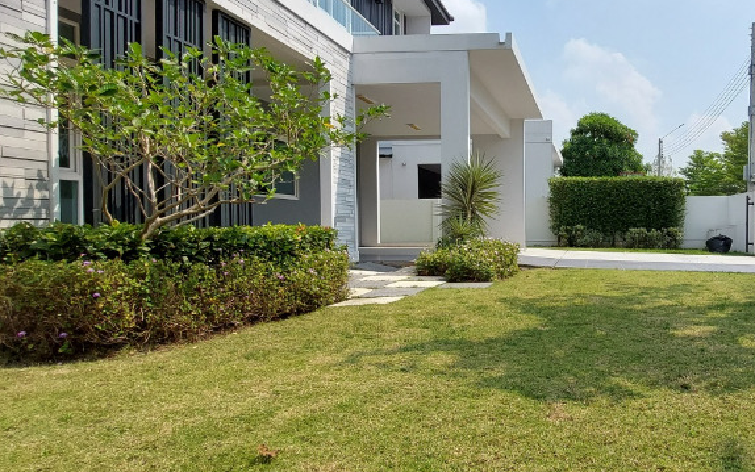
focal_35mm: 24
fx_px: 494
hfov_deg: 69.6
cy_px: 227
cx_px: 570
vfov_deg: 51.1
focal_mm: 1.74
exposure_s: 1/2100
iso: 50
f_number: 2.2
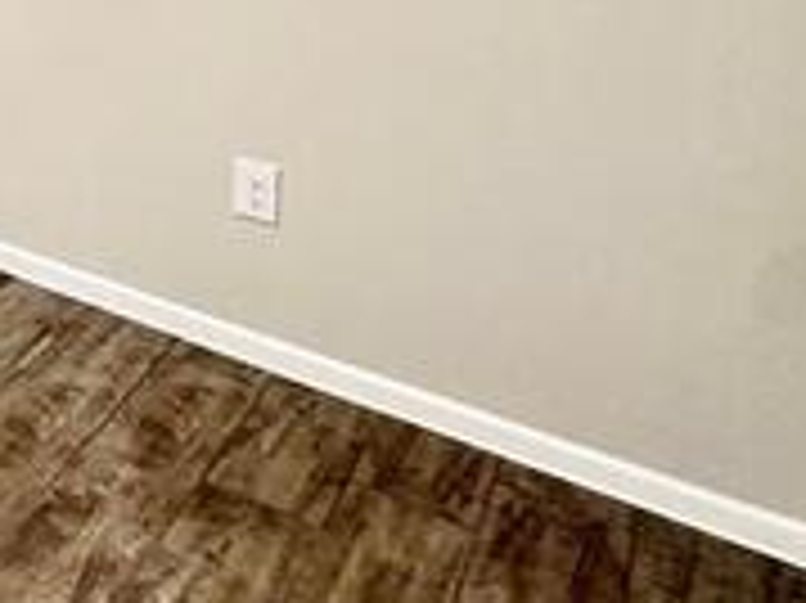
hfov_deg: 26.3
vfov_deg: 24.6
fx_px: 1163
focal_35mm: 50
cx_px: -437
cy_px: -220
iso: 250
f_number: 2.2
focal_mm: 2.22
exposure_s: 1/60
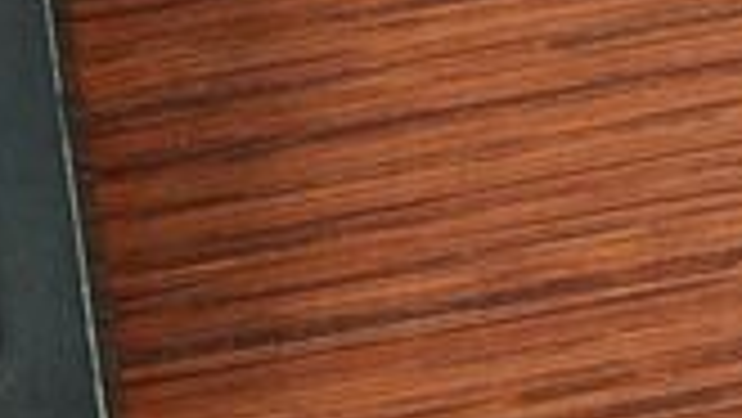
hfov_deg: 6.1
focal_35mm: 341
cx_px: 1601
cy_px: -139
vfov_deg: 3.6
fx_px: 6712
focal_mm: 56
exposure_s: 1/160
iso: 4000
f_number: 7.1
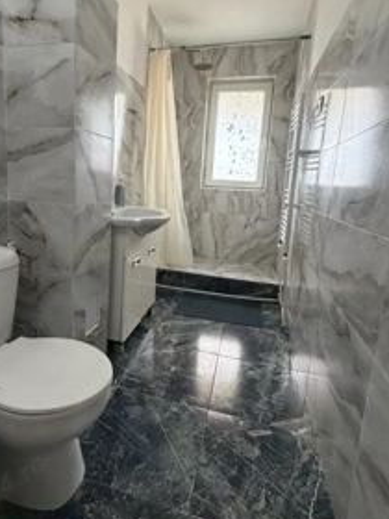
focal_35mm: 20
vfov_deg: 81.5
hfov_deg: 65.7
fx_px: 300
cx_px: 167
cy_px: 234
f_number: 2.2
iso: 320
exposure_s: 1/85
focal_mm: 2.22
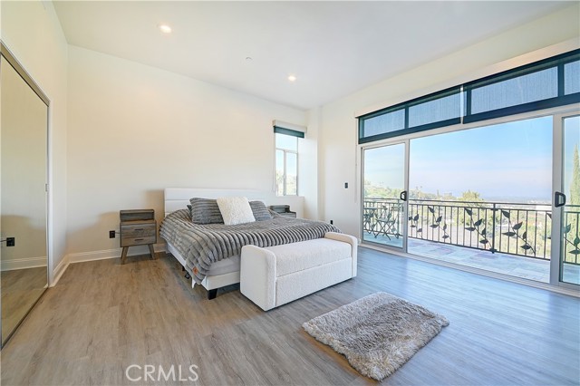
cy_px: 193
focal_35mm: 14
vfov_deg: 81.1
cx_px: 290
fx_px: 225
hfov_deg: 104.3
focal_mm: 14
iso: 250
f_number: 8
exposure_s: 1/25
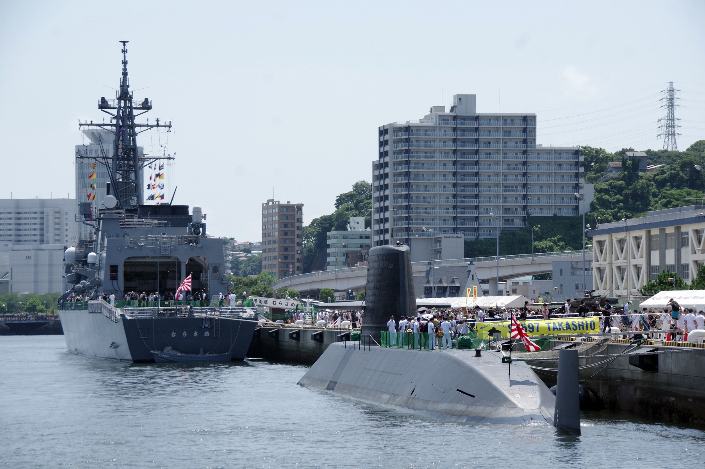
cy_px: 234
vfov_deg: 10.4
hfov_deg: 15.5
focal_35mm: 132
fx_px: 2583
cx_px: 352
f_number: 9
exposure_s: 1/400
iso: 200
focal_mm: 88
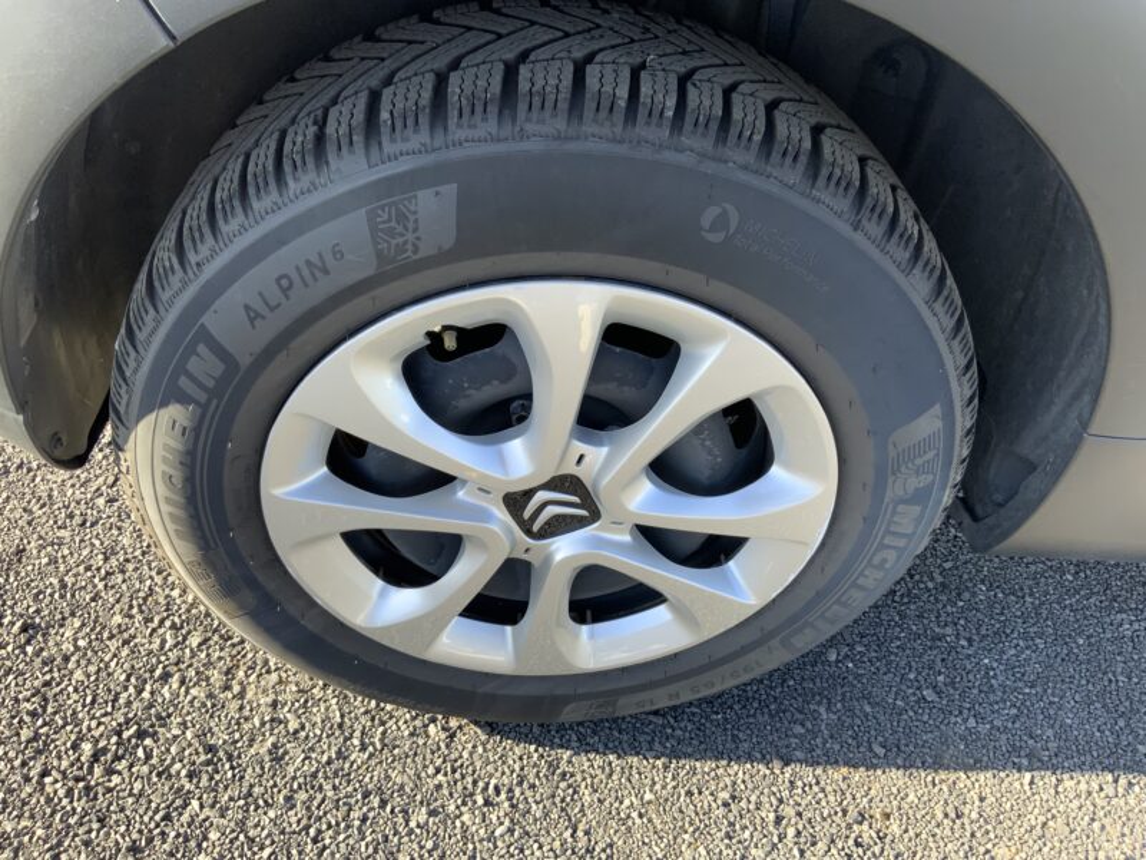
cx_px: 573
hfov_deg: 61.7
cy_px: 430
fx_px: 960
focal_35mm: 29
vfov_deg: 48.2
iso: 16
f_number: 1.8
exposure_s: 1/192
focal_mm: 3
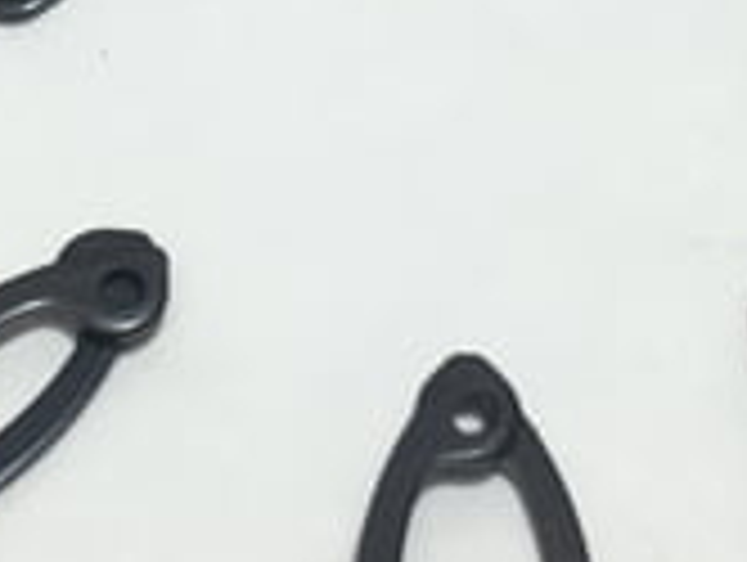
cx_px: 414
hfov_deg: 11.9
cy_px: -362
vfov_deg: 8.7
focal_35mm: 166
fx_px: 3587
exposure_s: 1/120
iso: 32
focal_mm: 4.15
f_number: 2.2
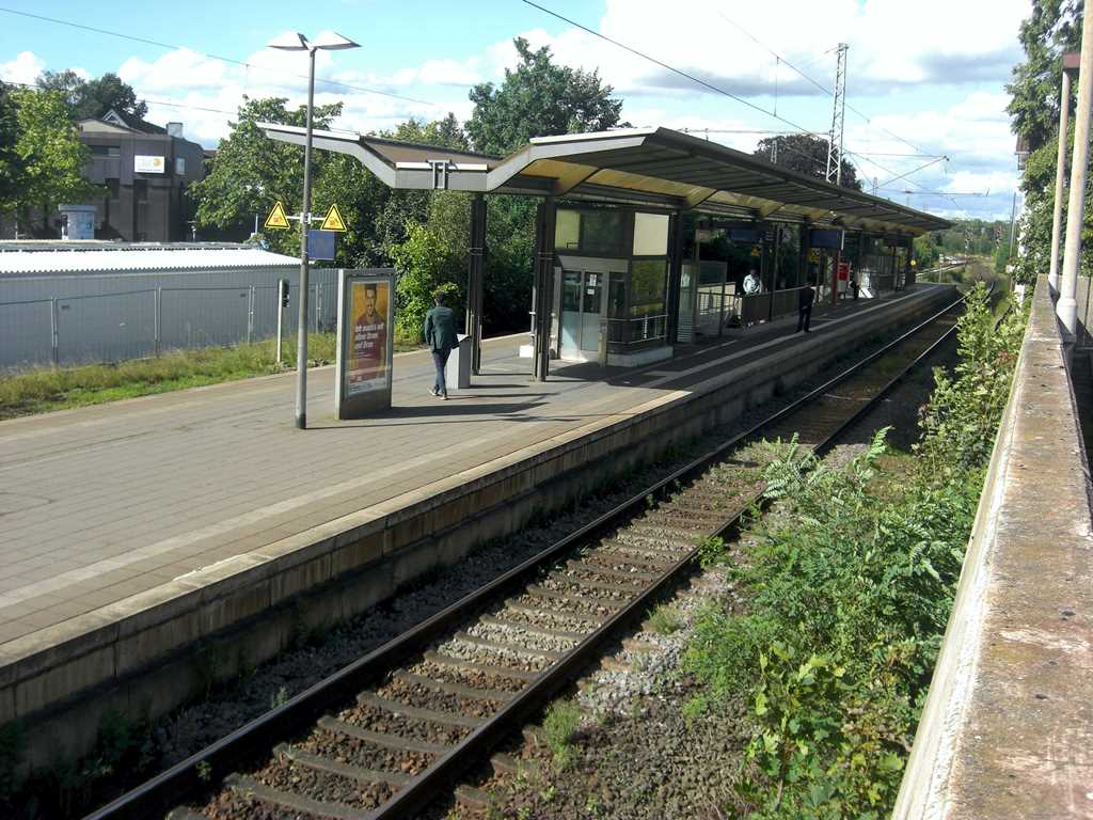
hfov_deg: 49.0
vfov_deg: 37.7
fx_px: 1200
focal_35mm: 38
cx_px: 546
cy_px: 410
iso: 80
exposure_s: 1/400
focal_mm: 7.9
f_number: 4
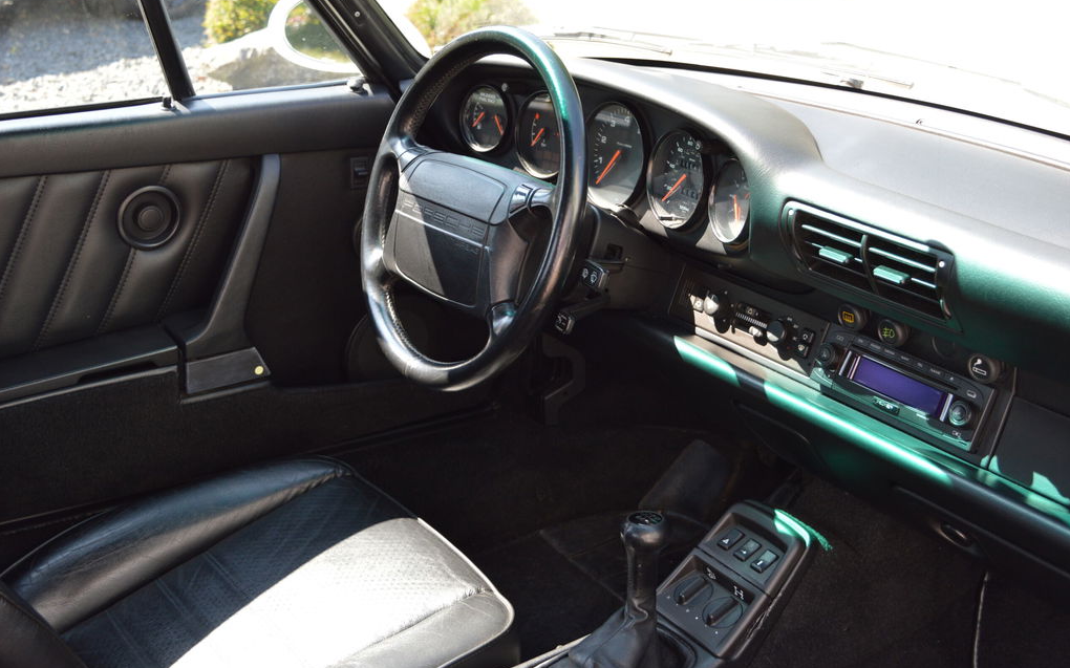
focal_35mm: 46
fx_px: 1341
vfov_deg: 28.0
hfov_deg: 43.5
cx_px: 535
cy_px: 349
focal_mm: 30
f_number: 5.6
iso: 360
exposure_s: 1/125
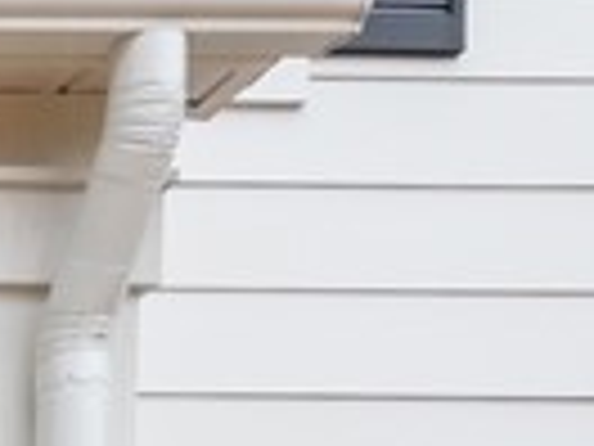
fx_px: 2711
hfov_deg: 9.5
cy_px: 1284
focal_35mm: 158
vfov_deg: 8.2
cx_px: -1228
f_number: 6.3
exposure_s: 1/100
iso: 1250
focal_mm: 20
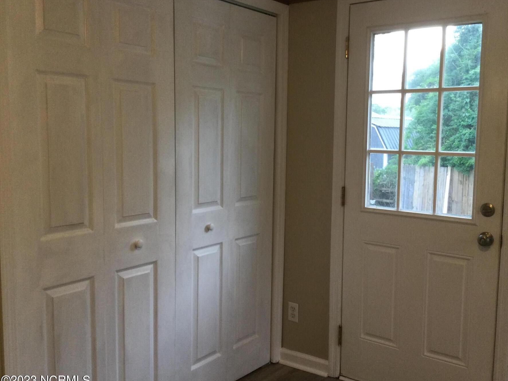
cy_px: 185
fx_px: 514
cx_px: 287
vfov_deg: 40.7
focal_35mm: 35
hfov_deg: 52.5
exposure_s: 1/30
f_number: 2.4
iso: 64
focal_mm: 3.3
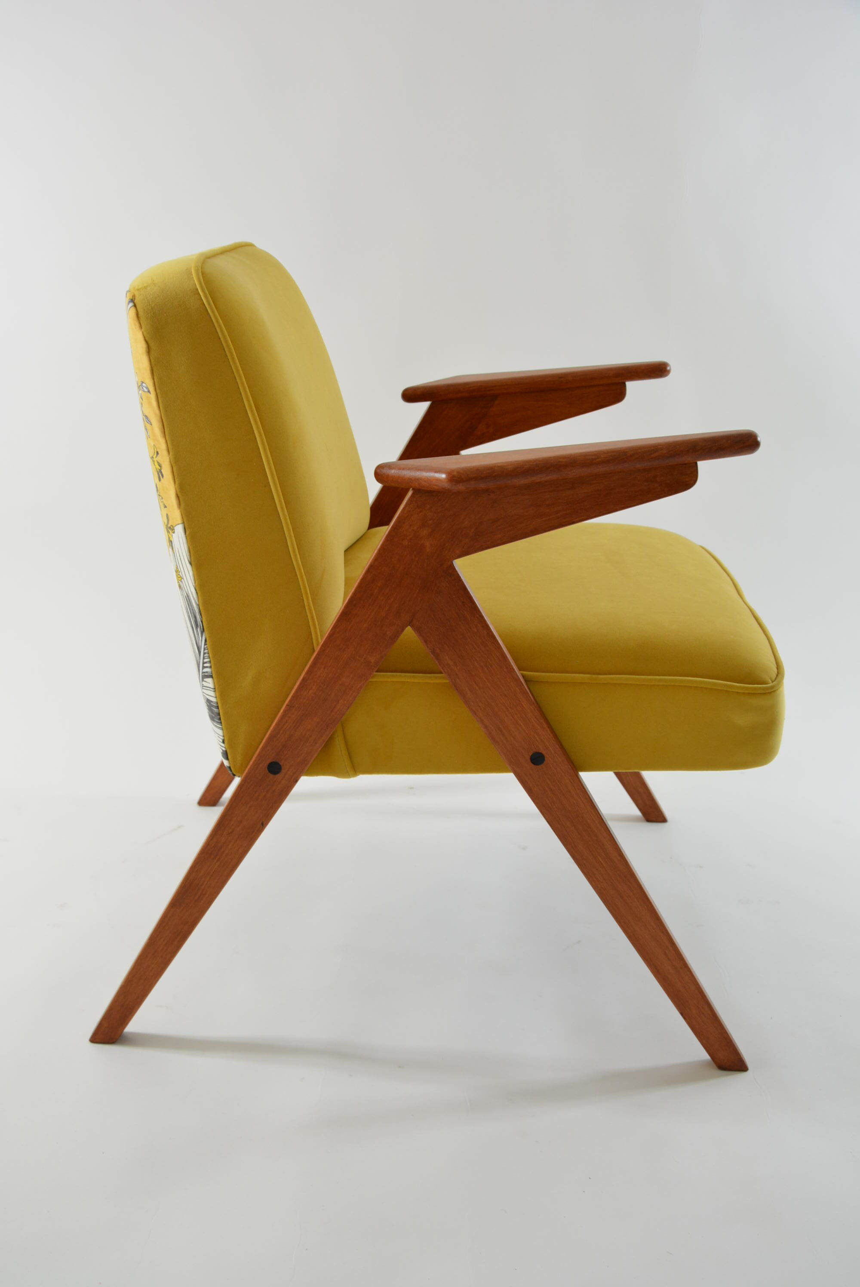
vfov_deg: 51.2
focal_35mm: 38
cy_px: 644
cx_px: 430
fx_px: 1341
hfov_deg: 35.6
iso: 640
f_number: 5.6
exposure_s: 1/60
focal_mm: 25
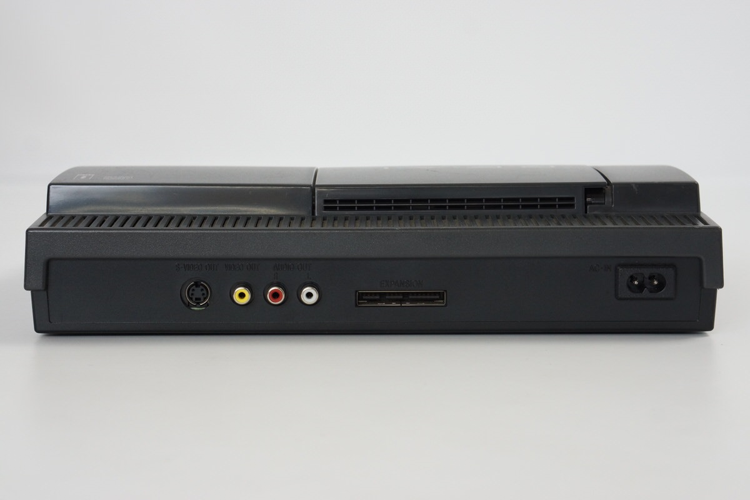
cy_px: 250
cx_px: 375
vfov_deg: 18.2
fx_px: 1562
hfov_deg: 27.0
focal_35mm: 75
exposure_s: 1/80
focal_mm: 50
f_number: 6.3
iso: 640
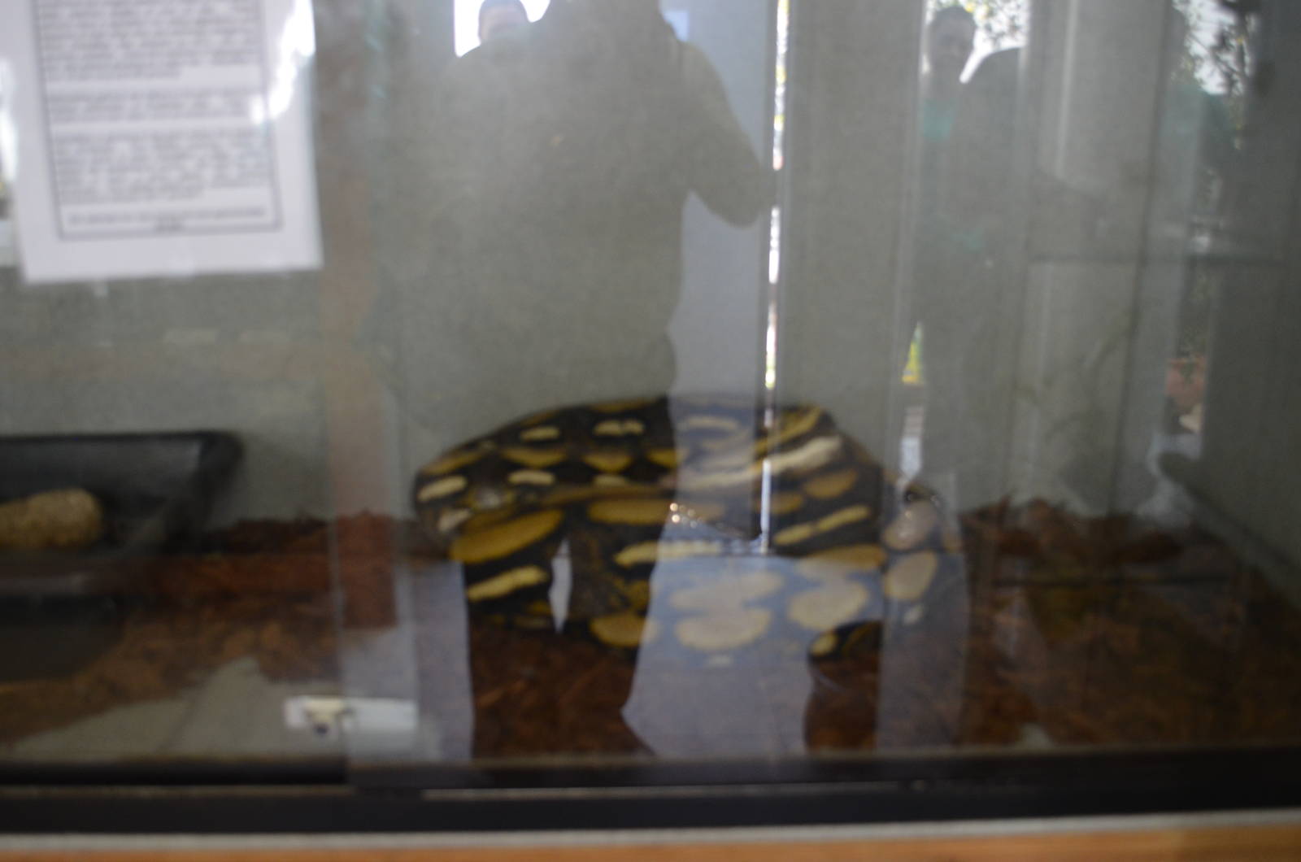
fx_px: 1190
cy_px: 431
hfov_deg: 57.3
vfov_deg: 39.8
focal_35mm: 33
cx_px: 650
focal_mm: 22
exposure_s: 1/40
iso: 800
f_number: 4
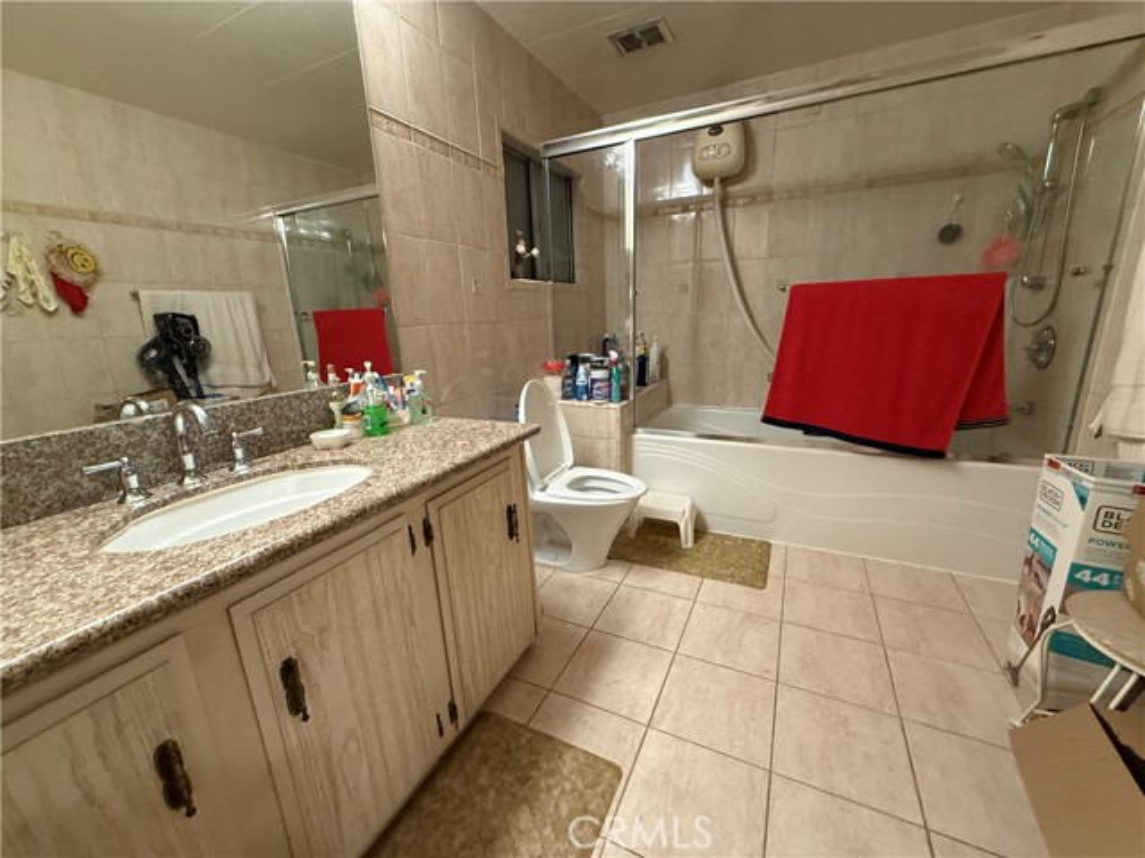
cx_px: 572
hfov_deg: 102.1
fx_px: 463
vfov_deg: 85.7
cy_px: 429
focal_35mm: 14
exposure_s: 1/60
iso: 400
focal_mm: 2.22
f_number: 2.2
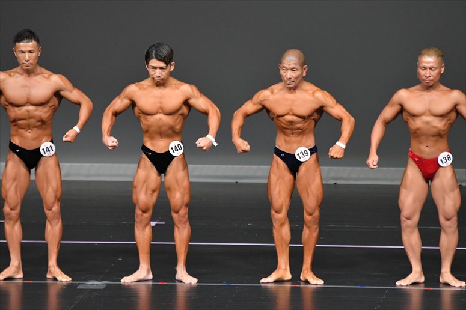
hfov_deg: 6.0
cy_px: 155
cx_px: 233
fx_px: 4464
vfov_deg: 4.0
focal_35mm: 345
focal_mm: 230
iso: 4000
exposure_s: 1/400
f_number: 5.6
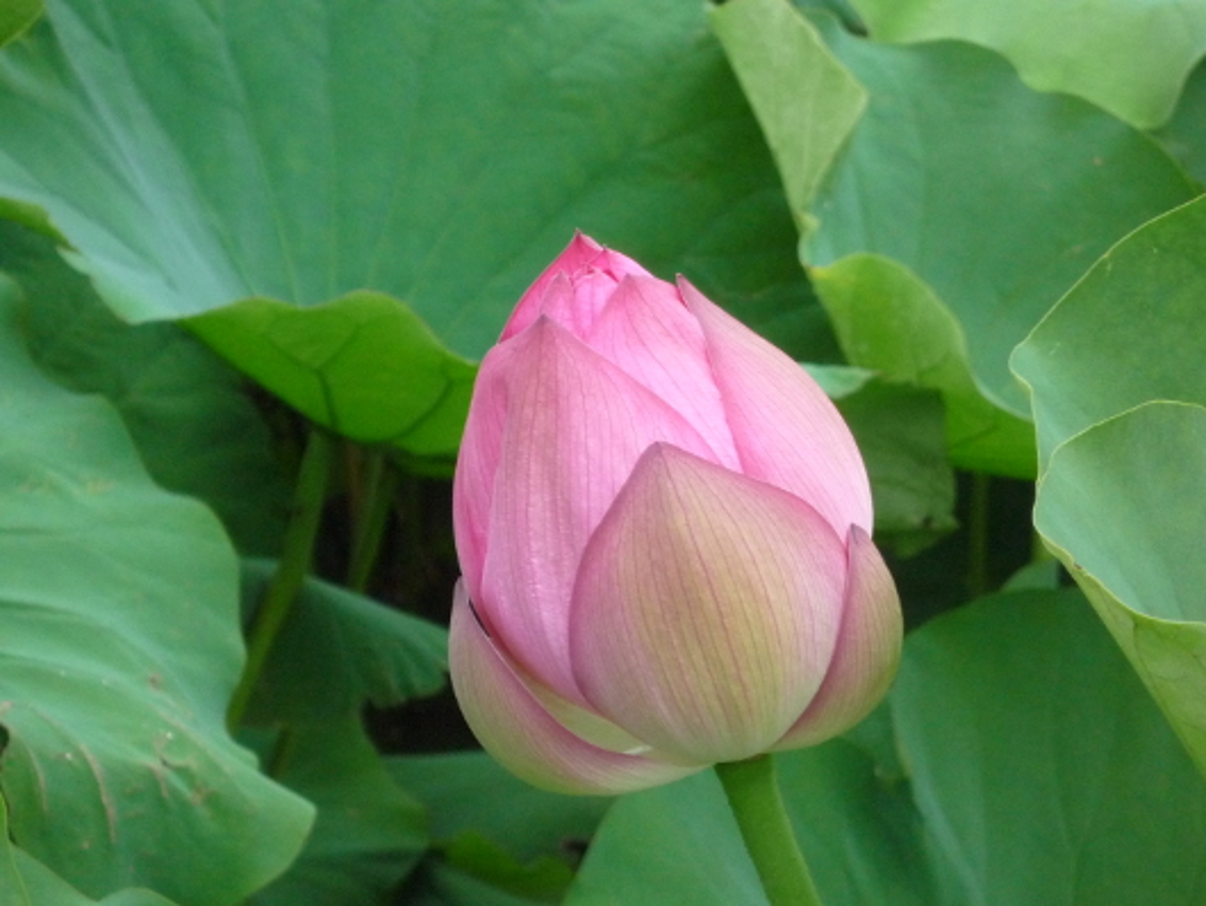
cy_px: 453
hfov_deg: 13.2
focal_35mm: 150
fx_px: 5228
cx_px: 603
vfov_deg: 9.9
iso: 400
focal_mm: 22
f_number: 5.9
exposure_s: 1/80
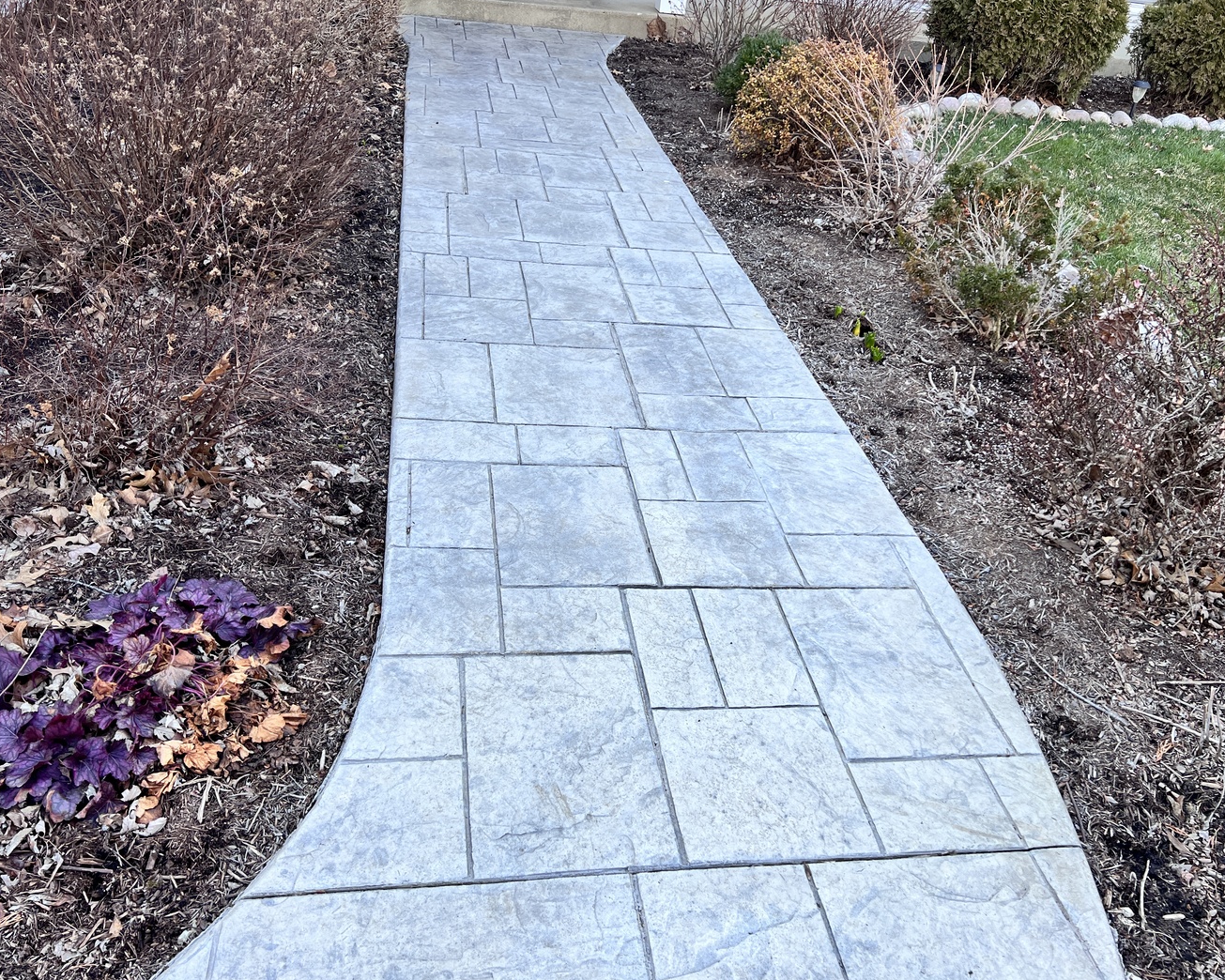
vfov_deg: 51.5
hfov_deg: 62.2
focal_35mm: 28
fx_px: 1015
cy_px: 484
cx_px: 622
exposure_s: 1/387
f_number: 1.5
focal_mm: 5.7
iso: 50
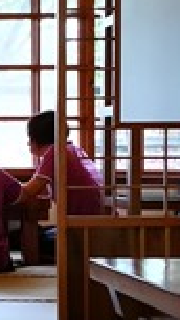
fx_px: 1172
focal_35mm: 138
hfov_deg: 8.3
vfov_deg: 15.6
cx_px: -182
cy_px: 136
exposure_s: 1/30
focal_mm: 4.5
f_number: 2.2
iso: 200
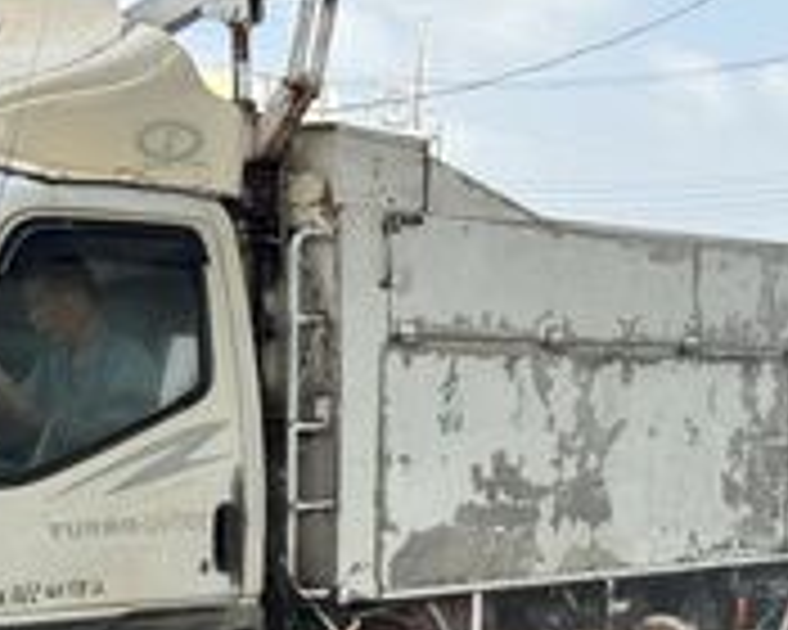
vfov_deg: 14.2
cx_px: 612
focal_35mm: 107
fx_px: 2495
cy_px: 626
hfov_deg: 17.8
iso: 80
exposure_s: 1/2273
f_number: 1.78
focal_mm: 6.76
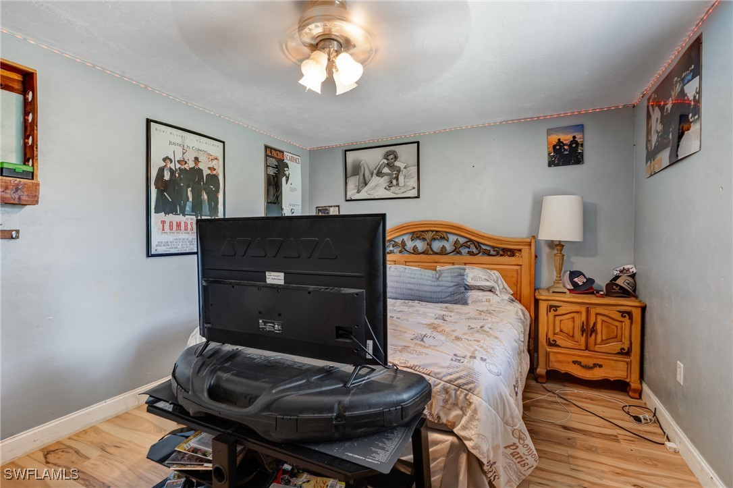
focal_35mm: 16
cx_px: 366
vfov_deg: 73.7
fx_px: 326
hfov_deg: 96.8
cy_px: 244
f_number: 9
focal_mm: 16
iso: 400
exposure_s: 1/2.5
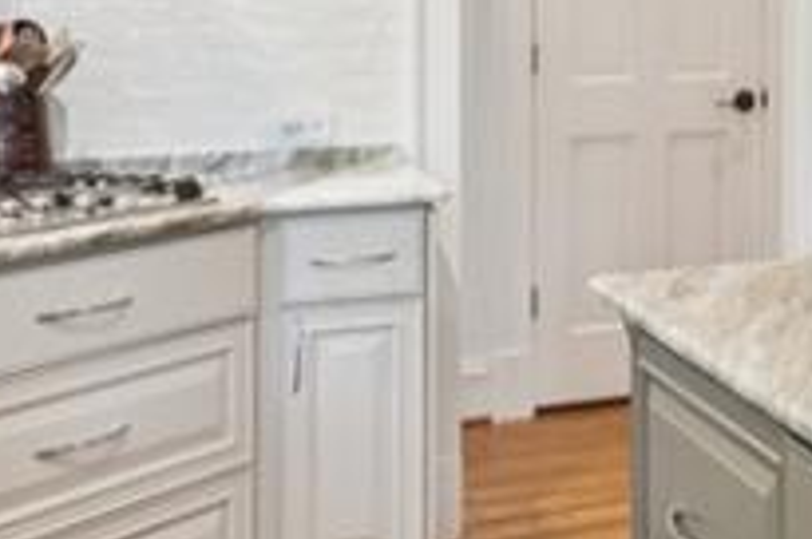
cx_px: 1279
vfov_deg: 16.6
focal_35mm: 80
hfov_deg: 20.8
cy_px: -2
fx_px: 1802
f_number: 5.6
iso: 400
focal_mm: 16
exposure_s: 1/30
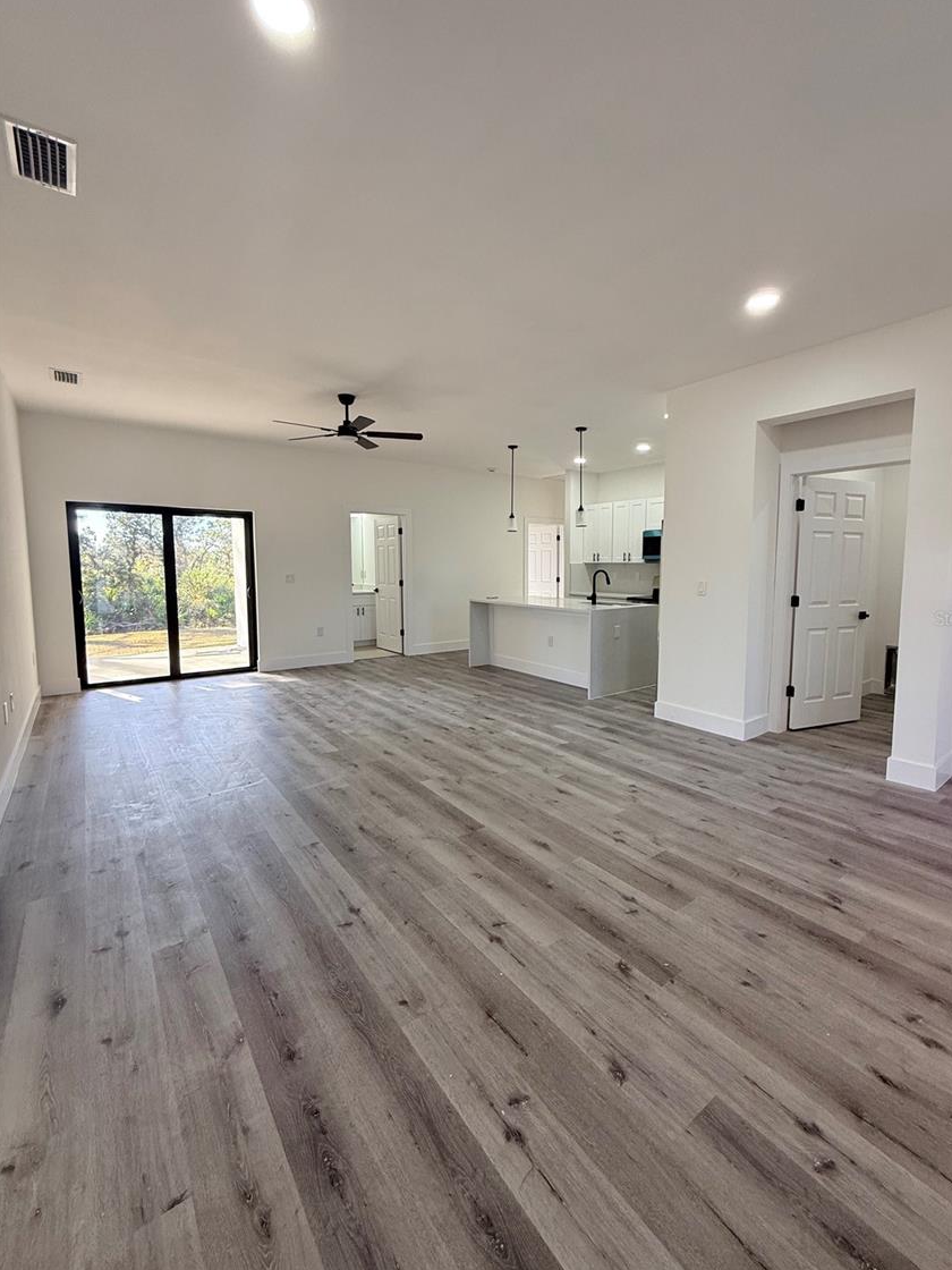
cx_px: 505
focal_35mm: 15
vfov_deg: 98.1
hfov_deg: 81.7
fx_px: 550
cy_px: 618
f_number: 2.2
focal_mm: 2.22
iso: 125
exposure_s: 1/99
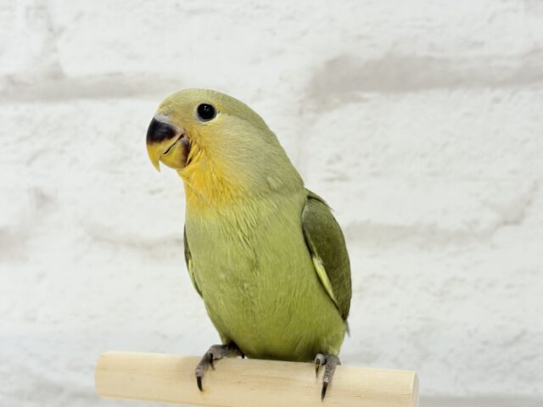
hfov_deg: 36.8
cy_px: 204
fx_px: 816
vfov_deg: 28.0
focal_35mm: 52
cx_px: 272
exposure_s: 1/50
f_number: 1.6
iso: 40
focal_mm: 5.96
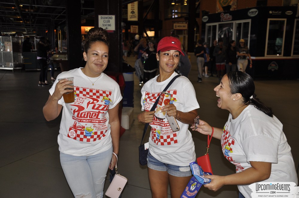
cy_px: 99
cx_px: 150
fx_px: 348
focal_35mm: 42
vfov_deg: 31.8
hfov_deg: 46.5
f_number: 4
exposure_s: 1/60
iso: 400
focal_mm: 28
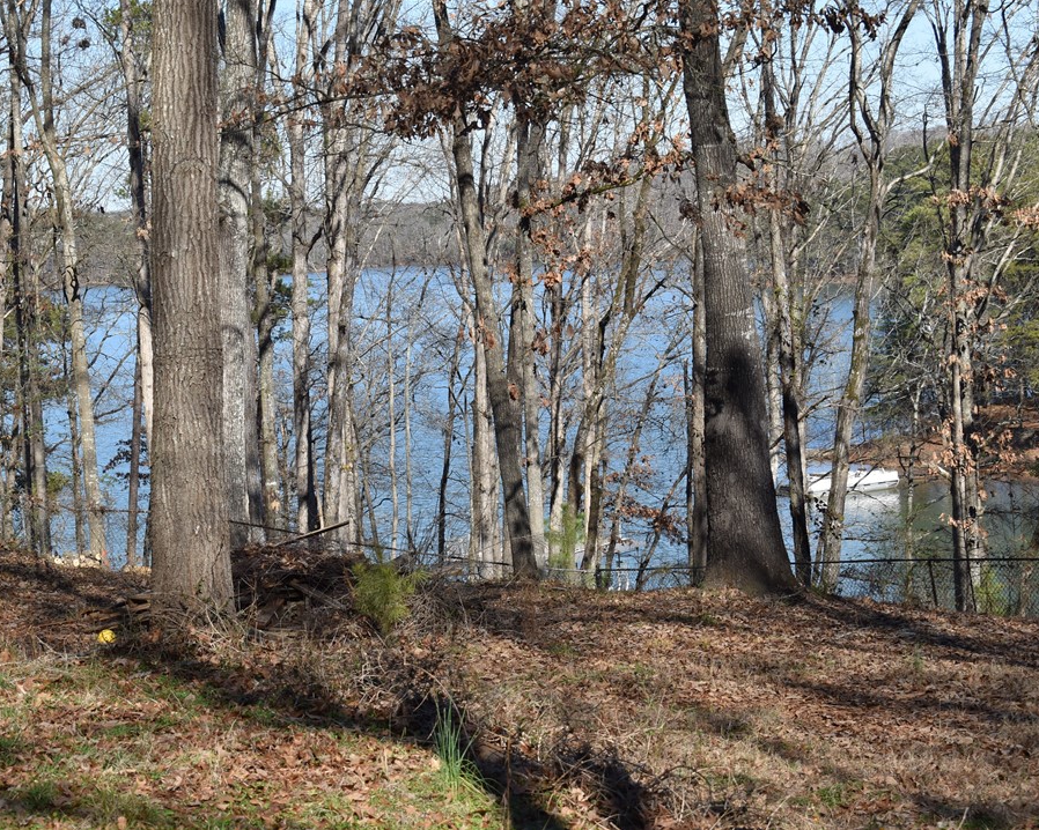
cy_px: 413
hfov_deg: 20.5
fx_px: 2877
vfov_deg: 16.4
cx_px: 450
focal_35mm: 94
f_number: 8
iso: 100
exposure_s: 1/250
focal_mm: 55
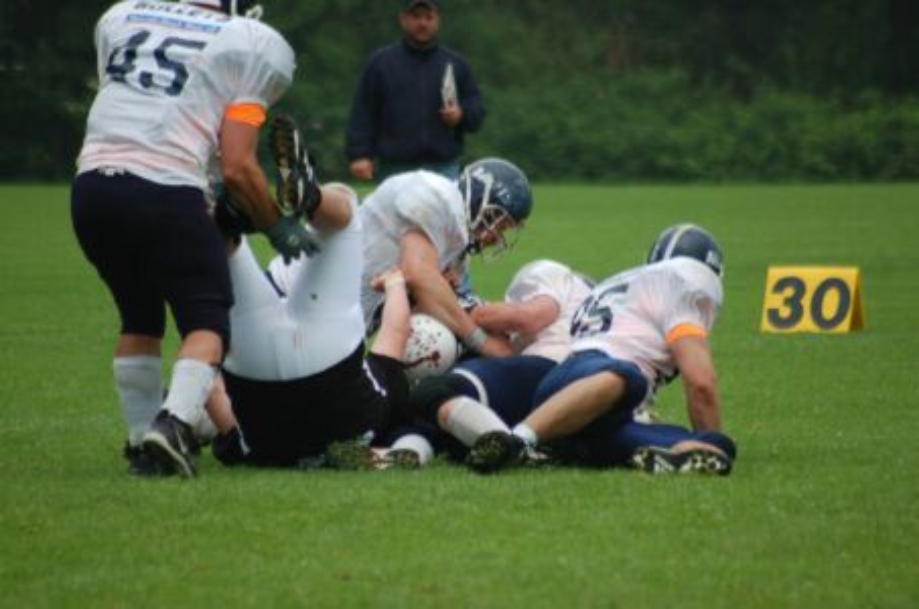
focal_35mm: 450
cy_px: 304
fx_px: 11463
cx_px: 460
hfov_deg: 4.6
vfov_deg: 3.0
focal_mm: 300
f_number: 5.6
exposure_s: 1/500
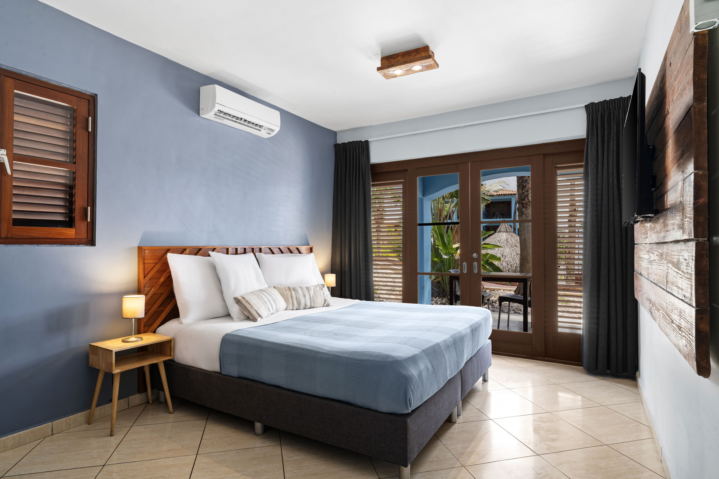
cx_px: 360
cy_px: 240
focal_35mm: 20
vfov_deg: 61.9
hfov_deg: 84.0
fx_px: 399
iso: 100
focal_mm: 20
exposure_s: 2.5
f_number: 10
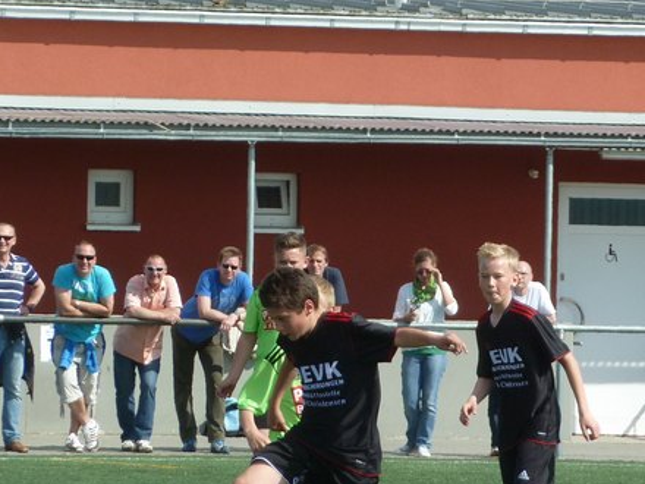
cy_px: 243
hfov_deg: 4.2
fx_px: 8888
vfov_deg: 3.1
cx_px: 431
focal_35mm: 477
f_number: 4.9
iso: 160
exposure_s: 1/640
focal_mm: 49.2
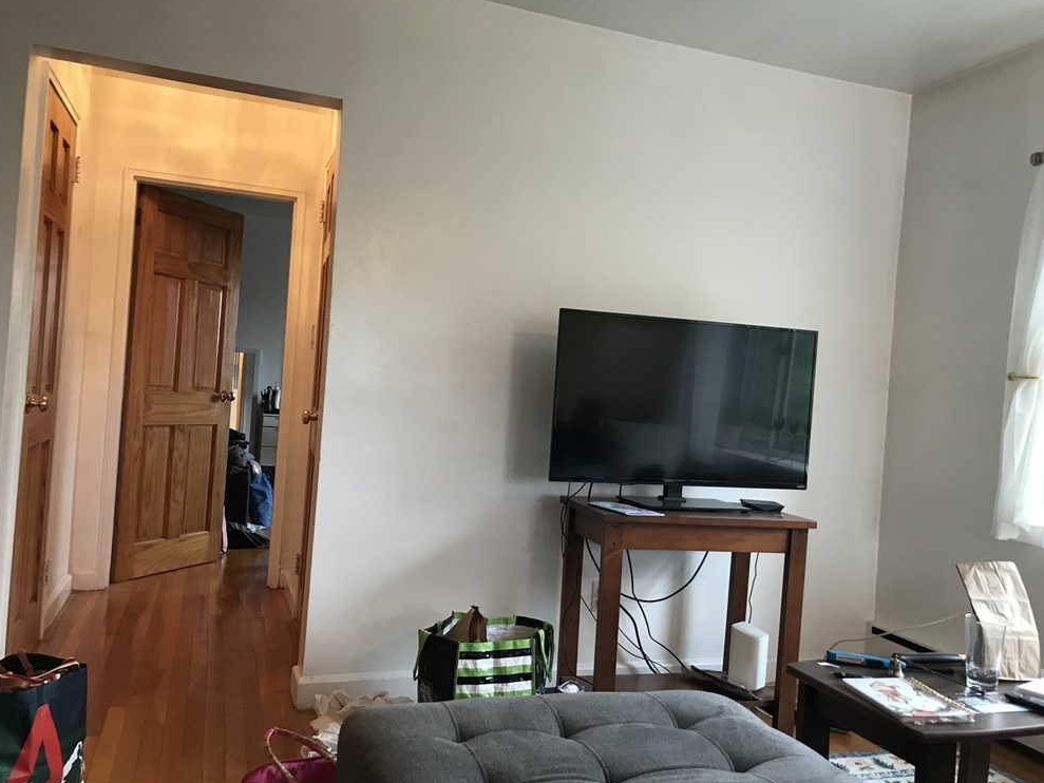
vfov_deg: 48.2
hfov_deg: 61.6
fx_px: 875
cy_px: 390
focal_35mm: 29
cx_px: 534
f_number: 1.8
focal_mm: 3.99
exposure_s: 1/20
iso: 40
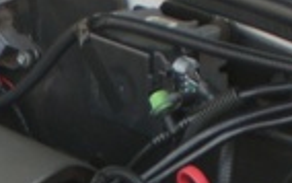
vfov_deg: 6.8
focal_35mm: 182
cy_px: 440
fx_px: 1449
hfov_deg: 11.2
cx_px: -74
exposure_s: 1/80
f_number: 3.1
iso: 50
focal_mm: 6.3
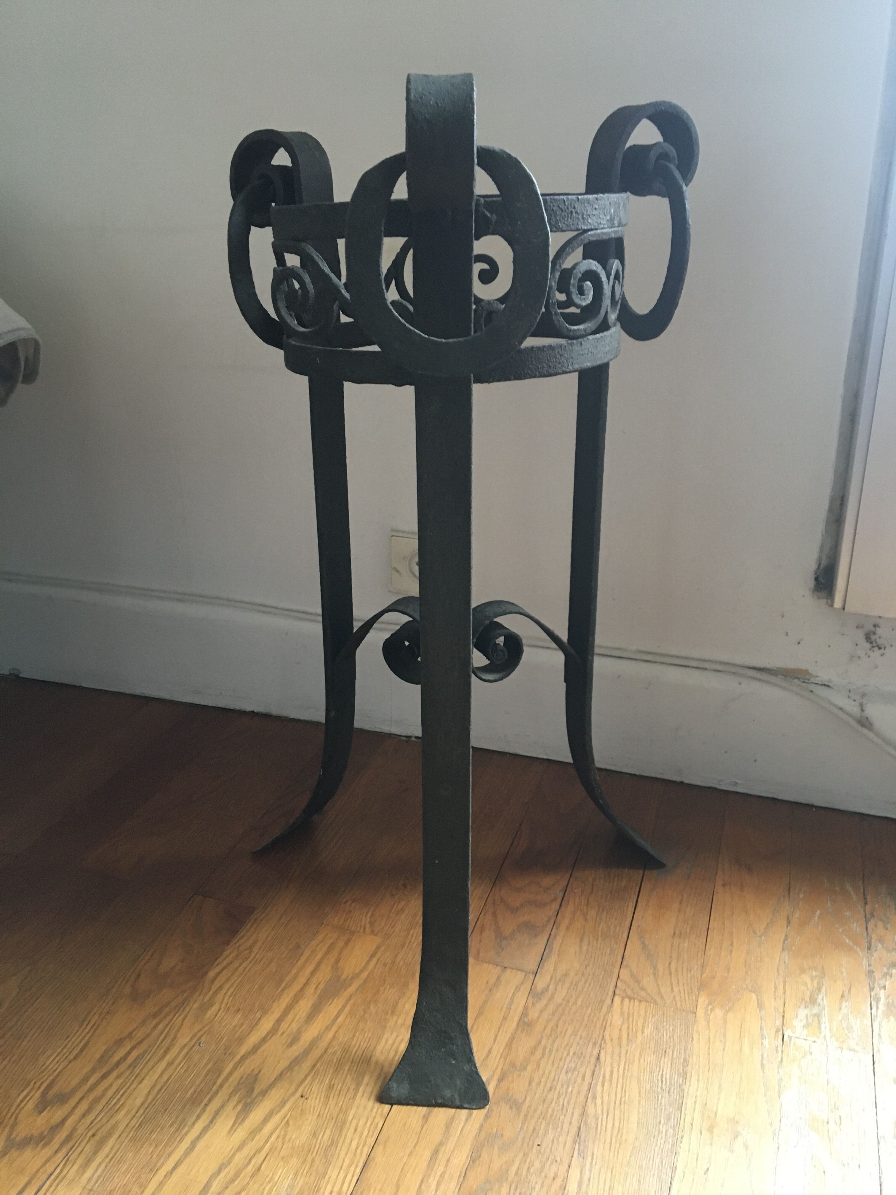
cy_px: 598
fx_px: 1001
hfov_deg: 48.2
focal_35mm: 29
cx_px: 448
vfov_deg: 61.7
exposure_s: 1/33
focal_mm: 4.15
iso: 200
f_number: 2.2
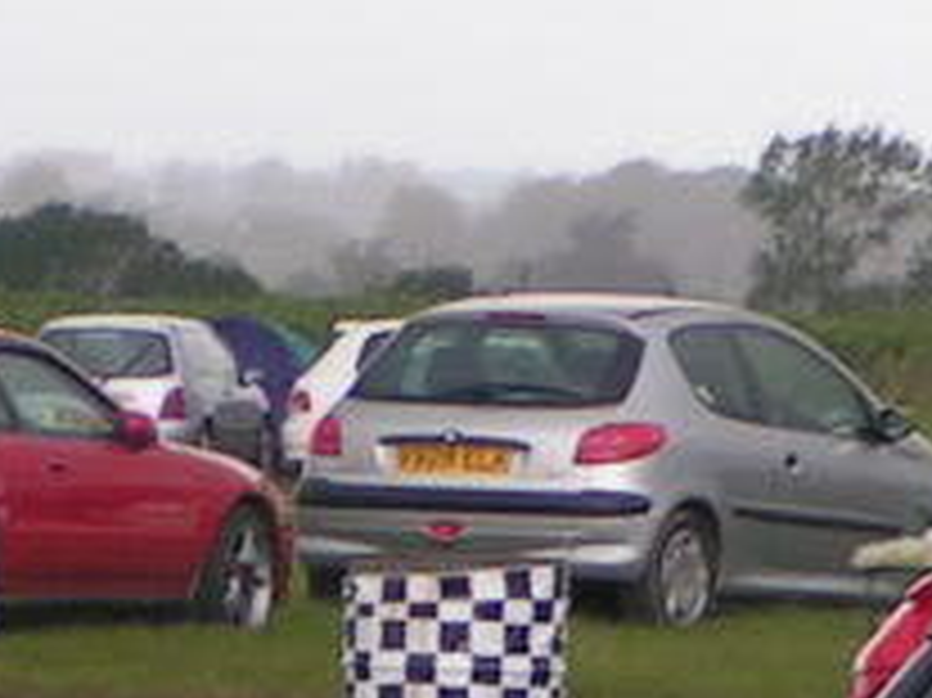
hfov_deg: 3.2
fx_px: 16629
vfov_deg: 2.4
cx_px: 1265
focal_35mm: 618
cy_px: 1319
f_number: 3.5
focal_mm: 19.1
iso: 50
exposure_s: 1/320
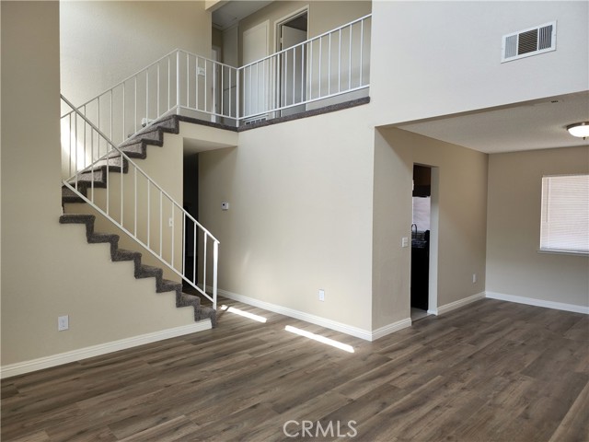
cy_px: 221
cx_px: 294
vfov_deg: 58.9
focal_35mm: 23
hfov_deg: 73.9
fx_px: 391
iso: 80
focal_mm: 6.4
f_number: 1.8
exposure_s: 1/120
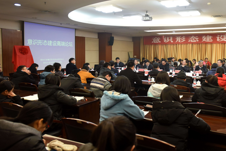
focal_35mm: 33
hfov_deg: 56.0
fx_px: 207
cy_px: 65
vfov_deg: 39.9
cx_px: 151
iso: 1250
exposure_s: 1/80
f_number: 3.2
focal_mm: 24
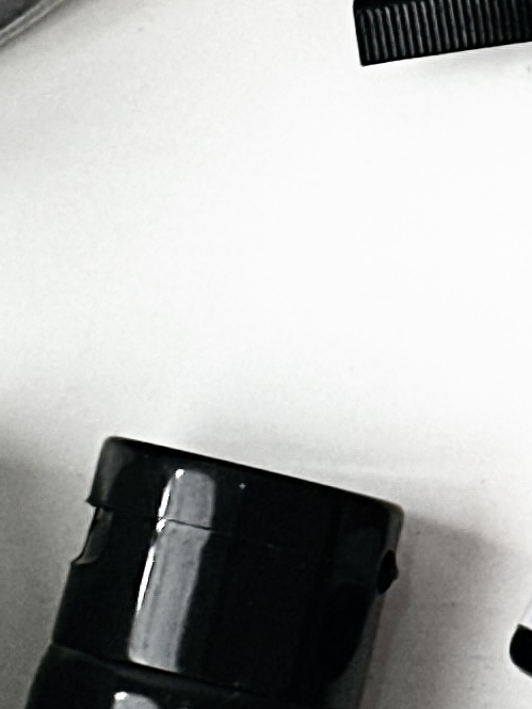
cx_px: 656
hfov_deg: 5.1
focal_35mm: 291
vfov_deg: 6.8
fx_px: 5961
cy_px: 324
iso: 50
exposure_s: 1/131
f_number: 1.78
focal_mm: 6.86
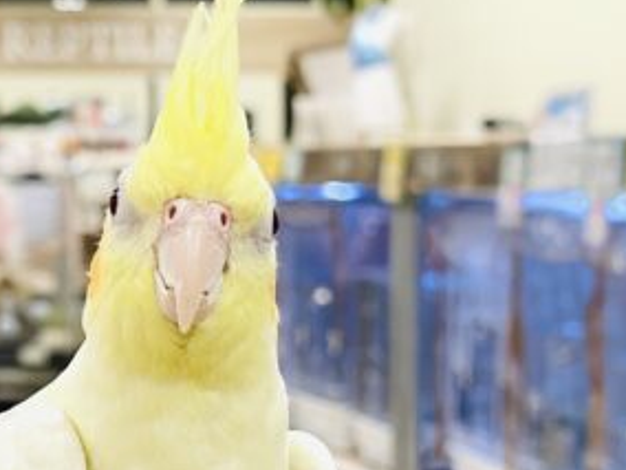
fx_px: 2116
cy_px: 446
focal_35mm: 117
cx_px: 187
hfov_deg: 16.8
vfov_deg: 12.5
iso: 100
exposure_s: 1/99
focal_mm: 6
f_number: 2
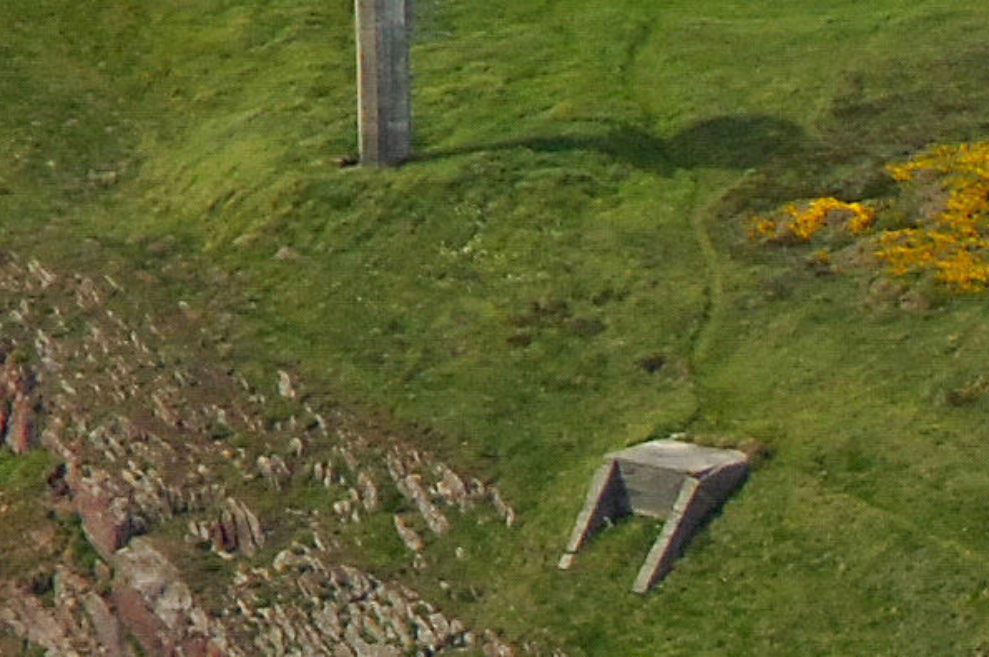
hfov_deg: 1.9
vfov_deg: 1.2
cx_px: 1945
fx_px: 30260
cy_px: 1224
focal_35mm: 1103
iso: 400
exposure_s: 1/1000
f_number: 7.6
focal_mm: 102
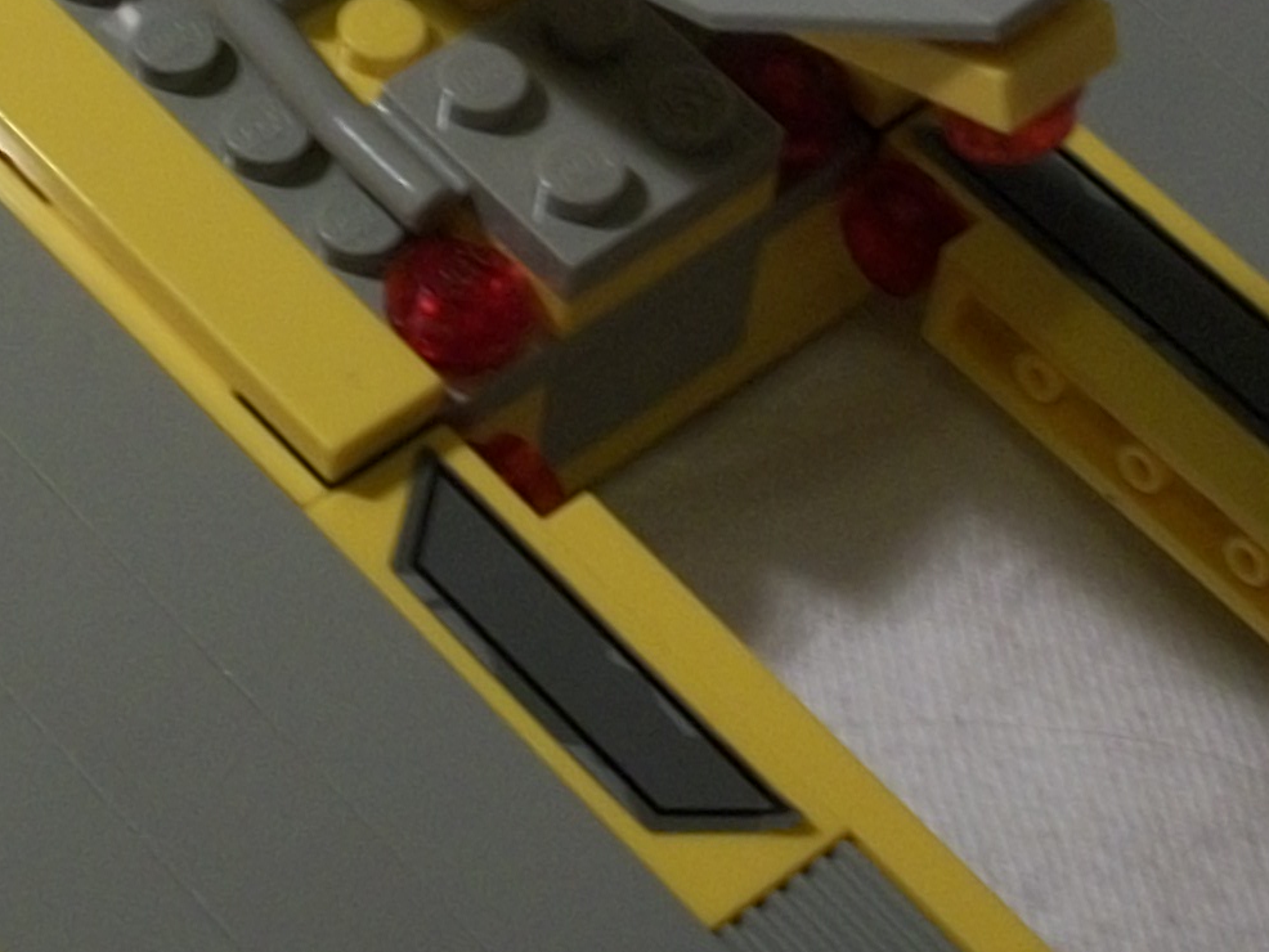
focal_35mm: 130
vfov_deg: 11.4
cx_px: 440
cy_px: 248
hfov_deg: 15.1
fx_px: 4767
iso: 122
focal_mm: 6.3
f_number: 3.1
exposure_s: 1/30
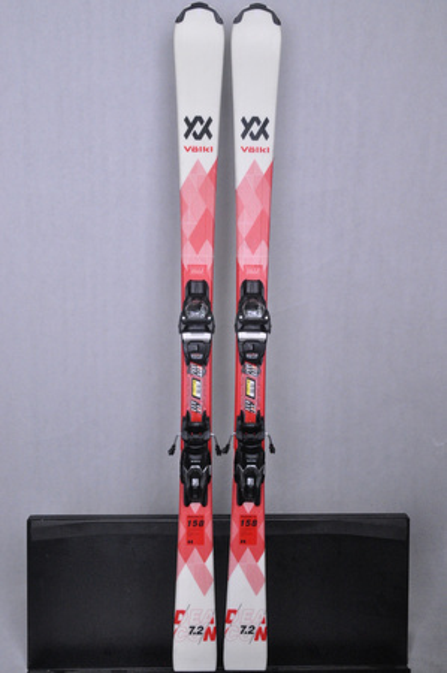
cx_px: 224
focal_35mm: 36
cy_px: 336
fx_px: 672
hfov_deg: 36.8
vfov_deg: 53.2
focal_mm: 24
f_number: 9.5
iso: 3200
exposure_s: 1/125
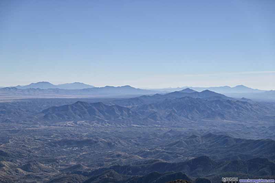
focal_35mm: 74
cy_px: 92
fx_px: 565
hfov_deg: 27.3
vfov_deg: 18.4
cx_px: 138
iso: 100
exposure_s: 1/2000
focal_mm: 74
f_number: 5.6
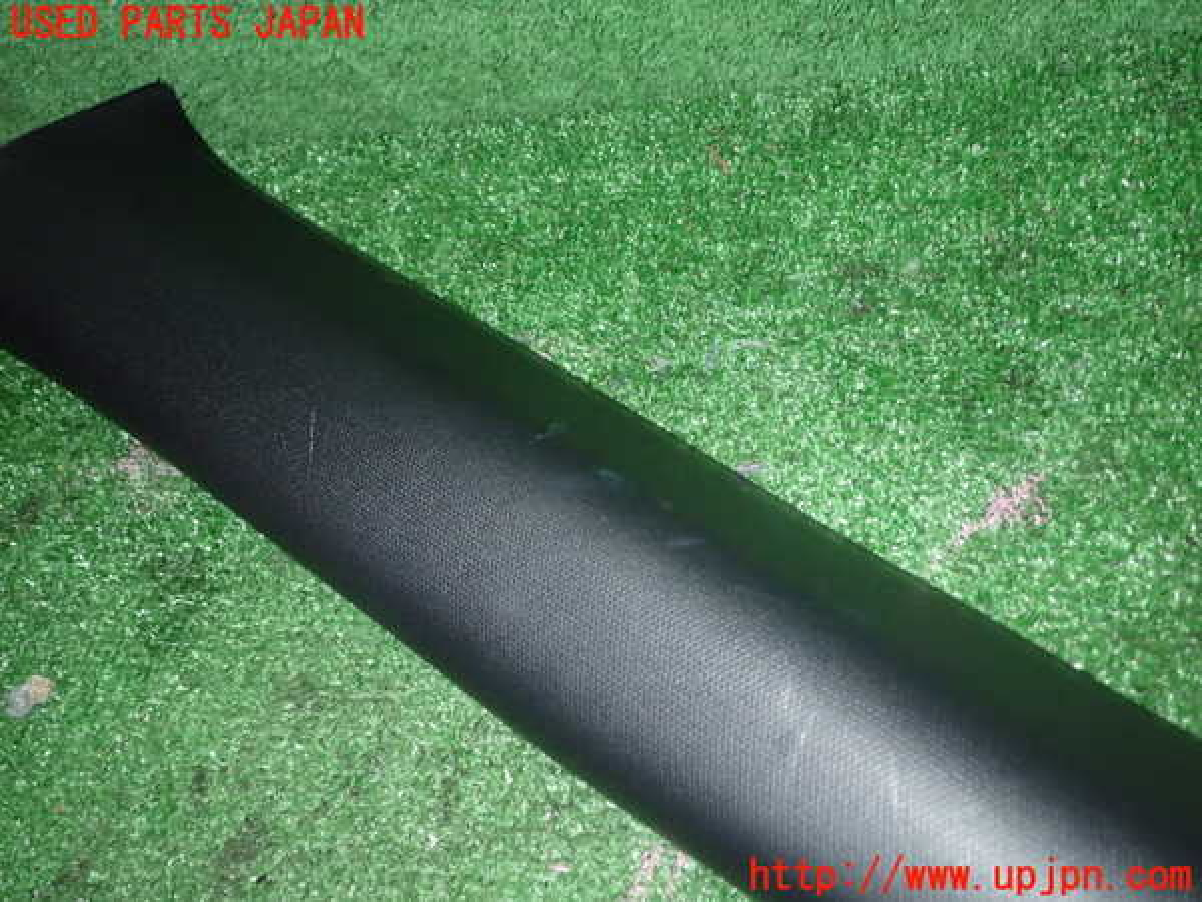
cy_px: 451
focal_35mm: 32
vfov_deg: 44.2
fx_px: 1111
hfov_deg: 56.8
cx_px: 601
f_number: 7.1
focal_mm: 5.79
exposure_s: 1/30
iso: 500
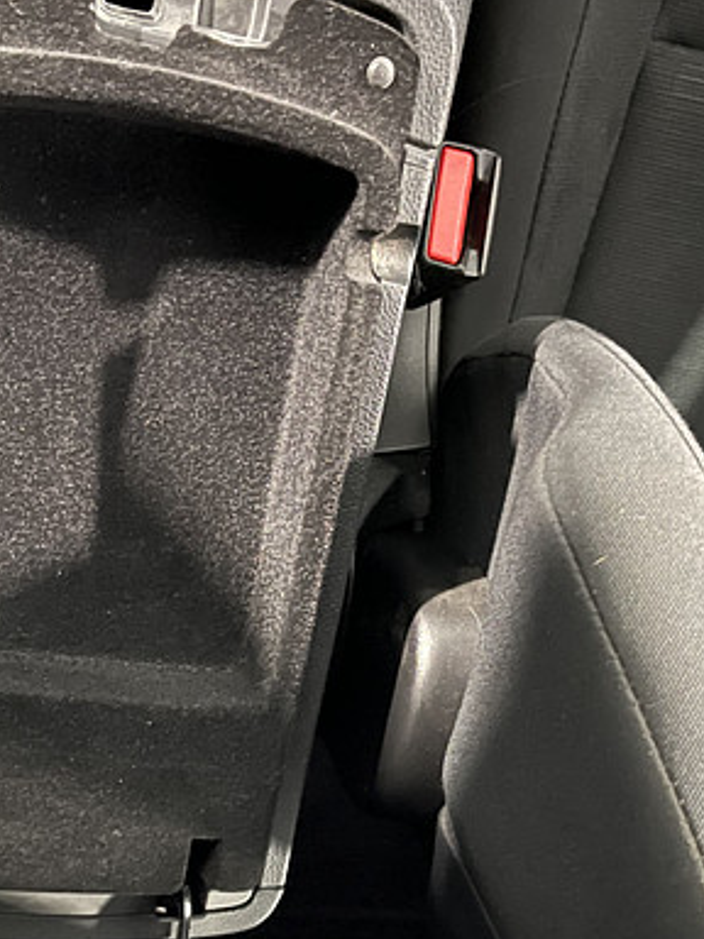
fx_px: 1356
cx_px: 325
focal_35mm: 50
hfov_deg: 29.1
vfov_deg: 36.7
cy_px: 768
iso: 1600
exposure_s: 1/15
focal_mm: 5.1
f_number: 1.6
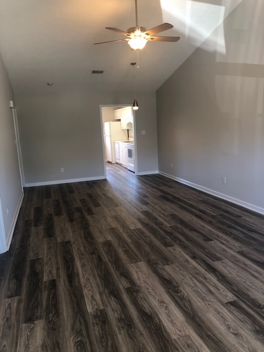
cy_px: 176
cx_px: 132
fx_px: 285
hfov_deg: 49.7
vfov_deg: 63.4
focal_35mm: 28
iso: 32
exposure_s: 1/16
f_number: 1.8
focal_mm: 3.99
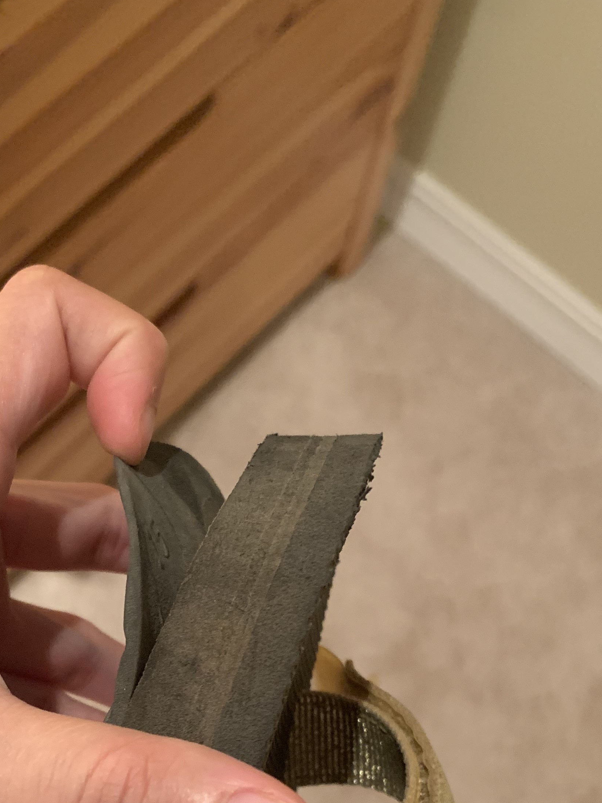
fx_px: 1113
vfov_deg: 37.6
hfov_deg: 29.9
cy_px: 690
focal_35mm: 48
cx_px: 164
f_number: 1.8
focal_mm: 4.25
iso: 500
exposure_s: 1/30
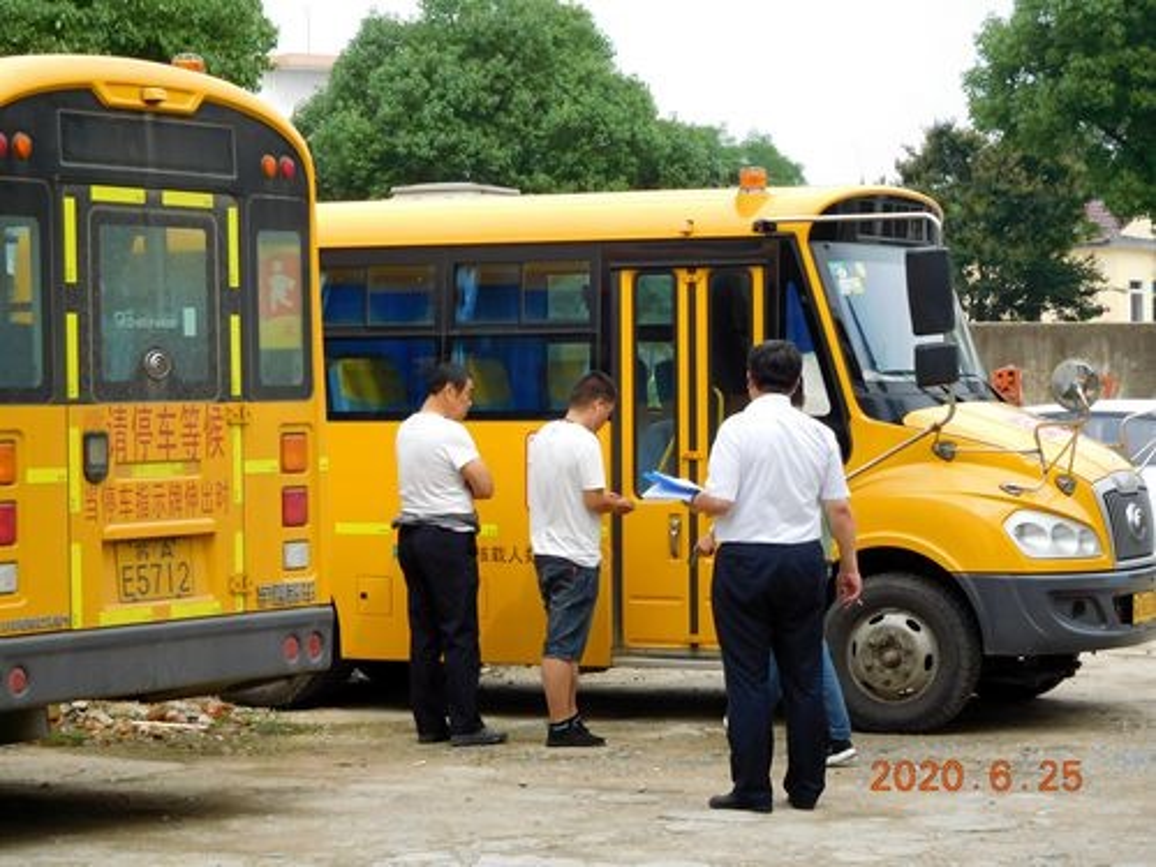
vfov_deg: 14.8
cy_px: 434
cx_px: 578
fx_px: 3339
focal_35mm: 100
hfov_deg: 19.6
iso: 125
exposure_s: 1/250
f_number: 4.8
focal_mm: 17.8
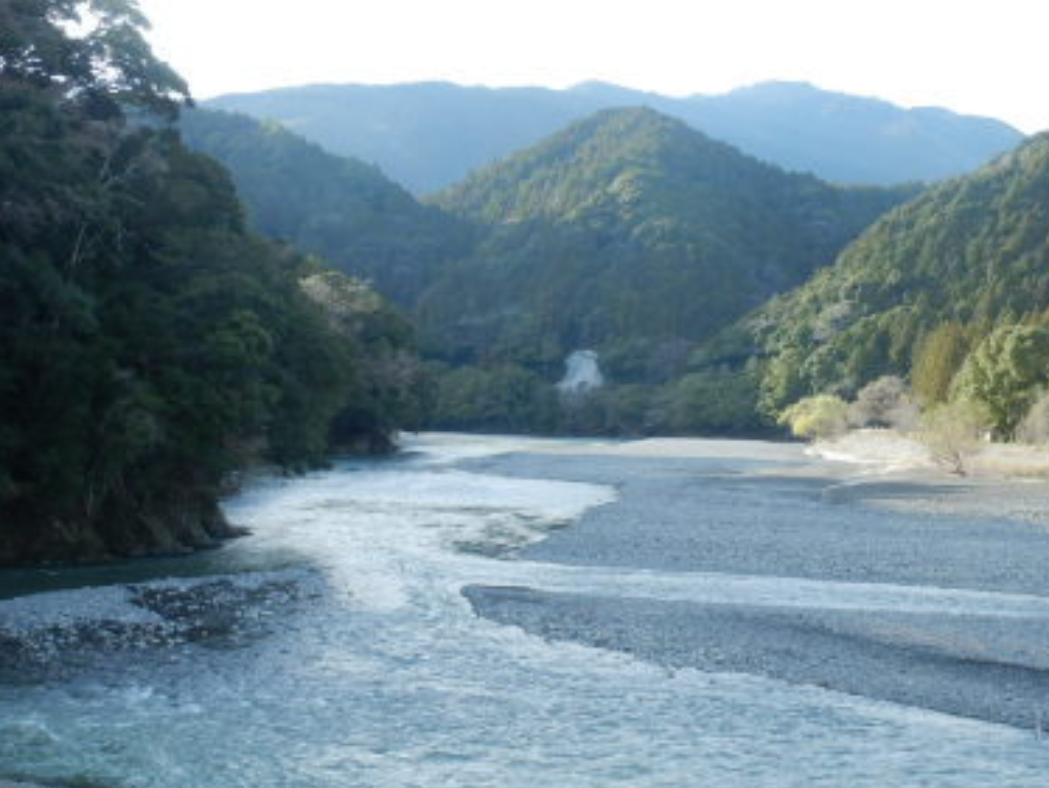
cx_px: 687
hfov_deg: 35.8
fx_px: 1607
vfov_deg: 27.5
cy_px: 494
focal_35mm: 53
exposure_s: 1/160
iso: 125
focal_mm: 5.6
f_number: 4.2
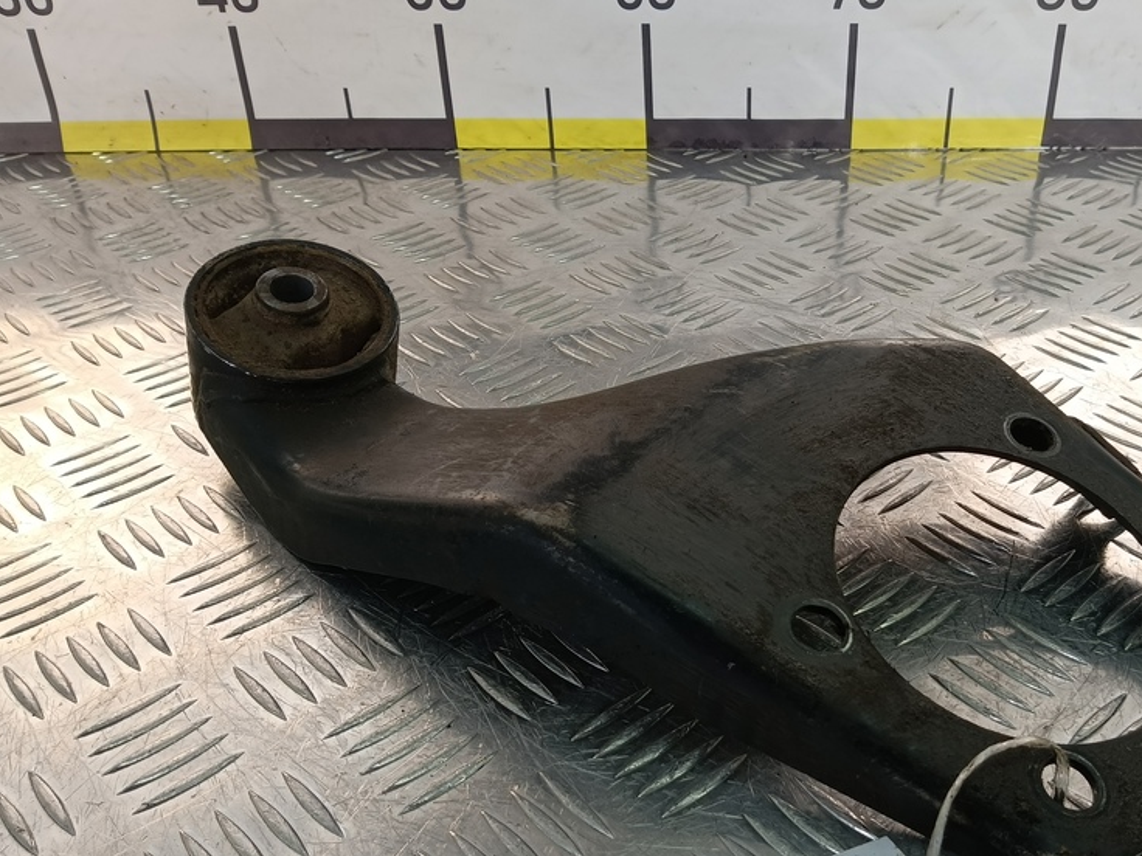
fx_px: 1056
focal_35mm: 32
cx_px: 726
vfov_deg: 43.7
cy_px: 546
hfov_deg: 56.0
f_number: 1.6
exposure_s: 1/100
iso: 72
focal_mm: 4.11
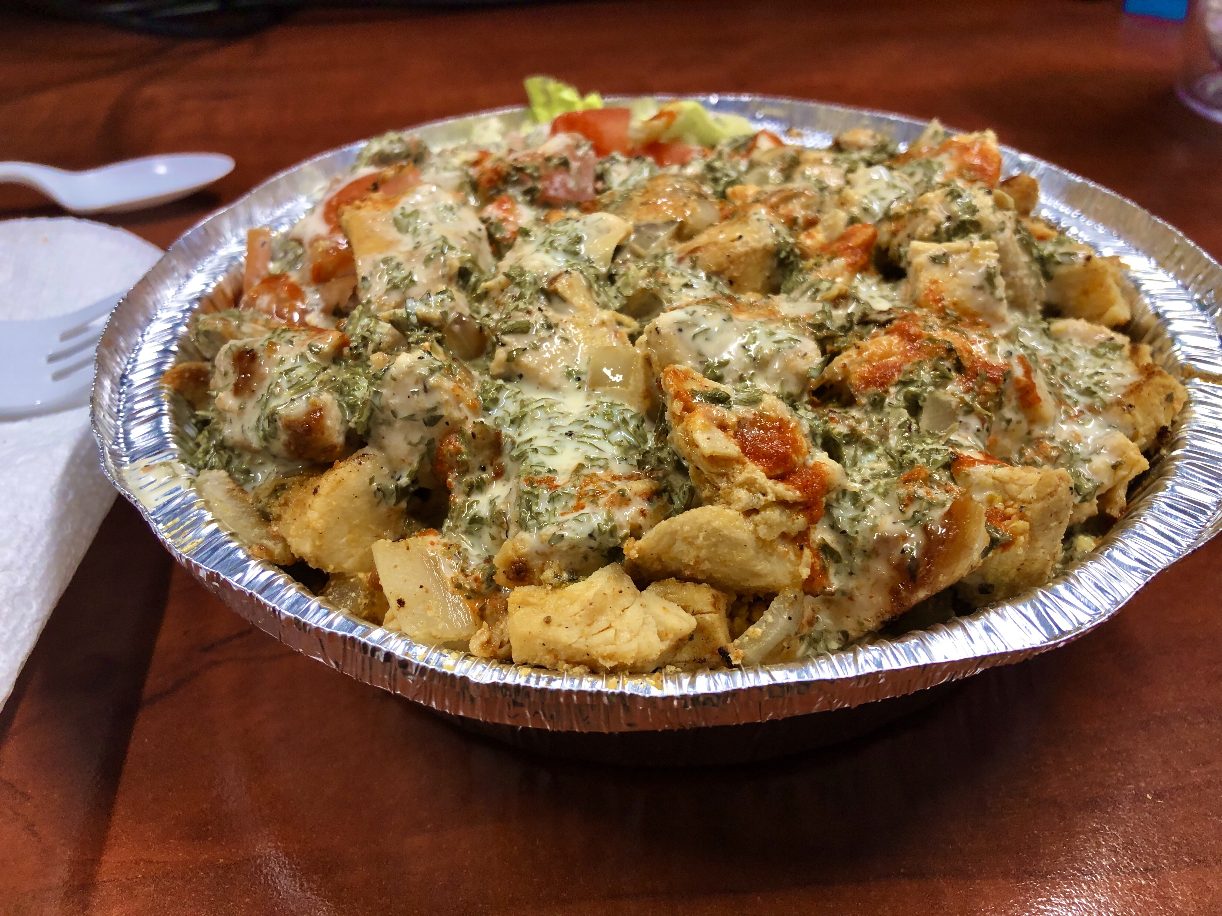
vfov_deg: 49.7
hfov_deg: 63.4
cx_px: 611
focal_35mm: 28
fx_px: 988
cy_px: 458
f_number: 1.8
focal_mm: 3.99
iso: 40
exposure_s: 1/24
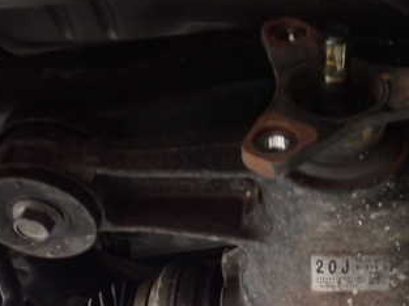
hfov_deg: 37.9
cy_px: 237
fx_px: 566
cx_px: 342
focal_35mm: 48
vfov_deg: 29.6
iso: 500
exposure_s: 1/30
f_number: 2
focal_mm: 4.5
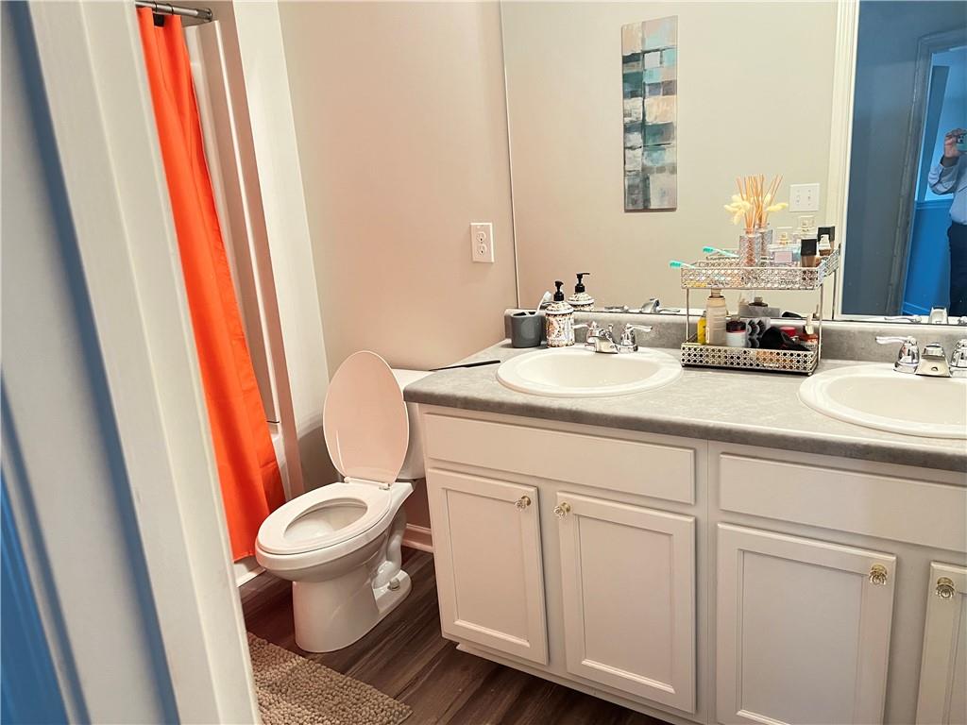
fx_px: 726
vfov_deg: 53.1
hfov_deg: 67.3
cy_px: 362
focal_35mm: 26
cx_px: 484
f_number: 1.5
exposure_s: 1/40
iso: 640
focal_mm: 5.7
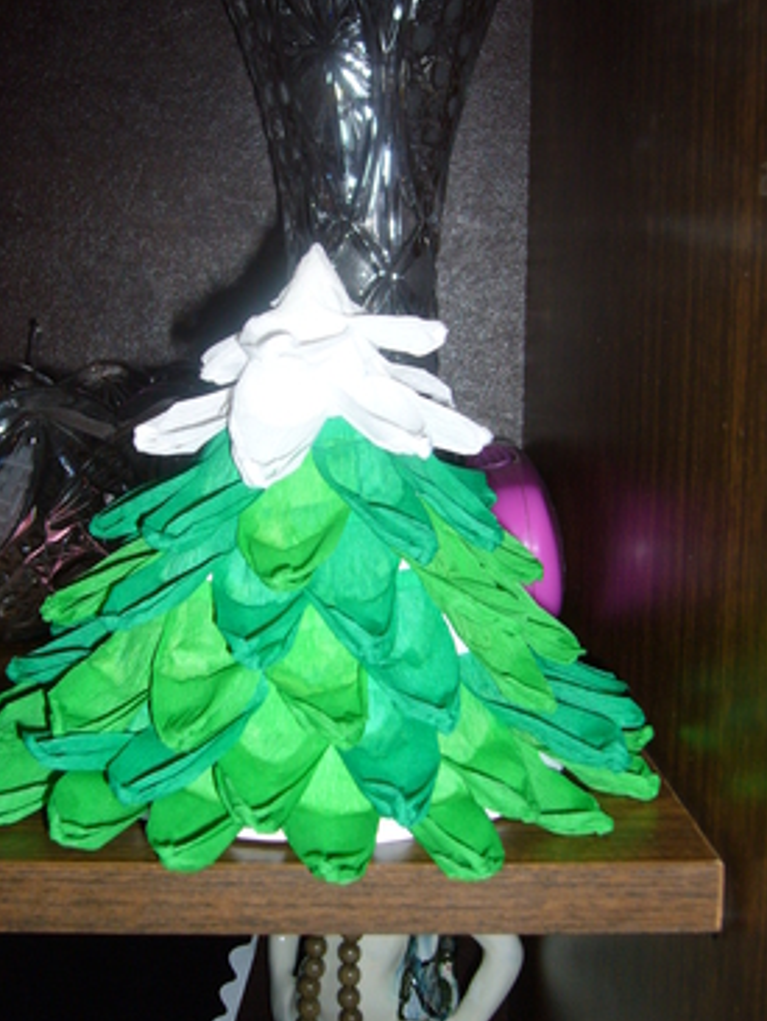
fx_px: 1269
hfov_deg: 33.6
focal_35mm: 43
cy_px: 455
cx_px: 335
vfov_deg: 43.8
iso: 100
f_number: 2.8
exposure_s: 1/60
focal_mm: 5.8
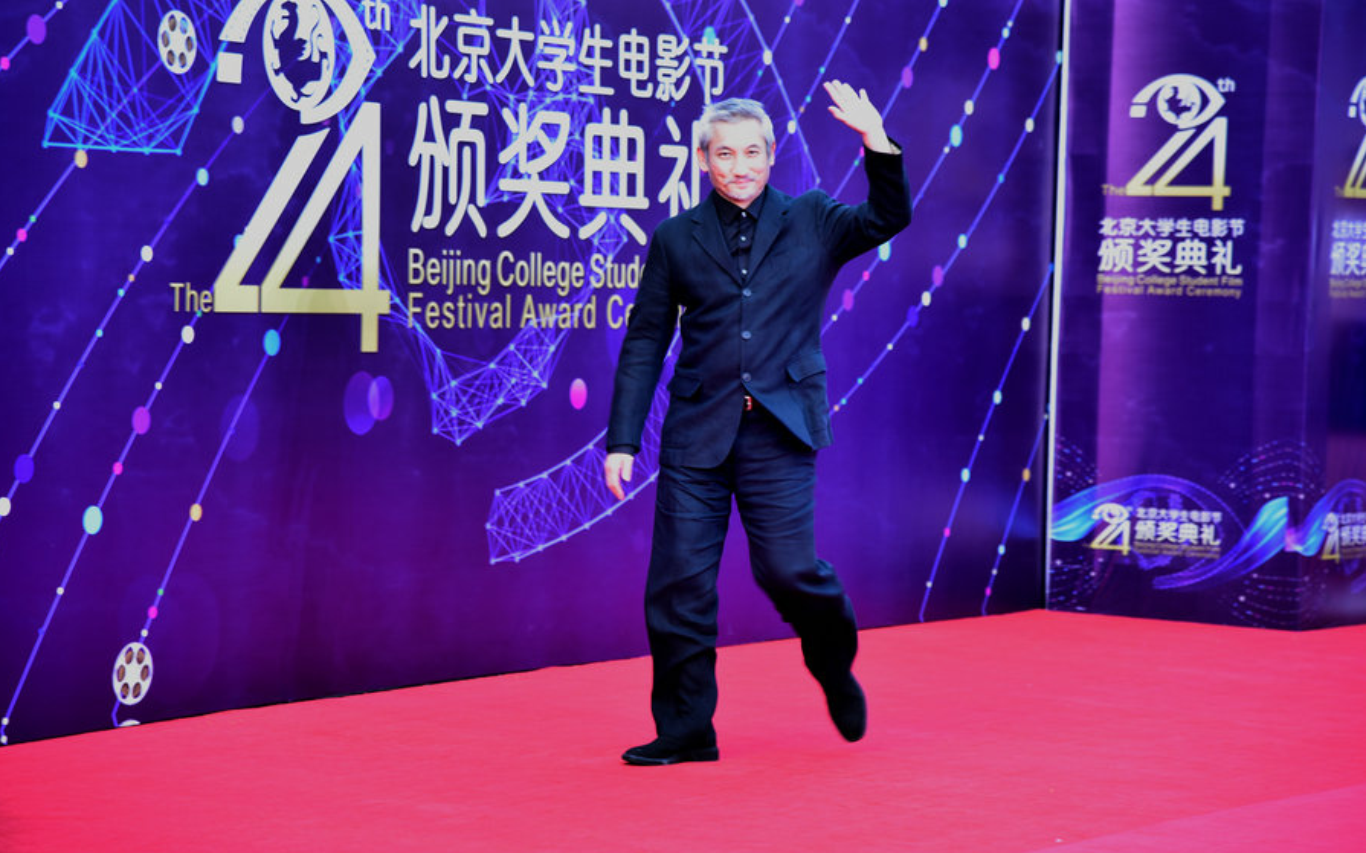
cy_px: 397
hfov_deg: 17.0
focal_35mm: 123
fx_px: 4578
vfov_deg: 10.6
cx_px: 682
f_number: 5
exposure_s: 1/60
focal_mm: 120
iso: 640
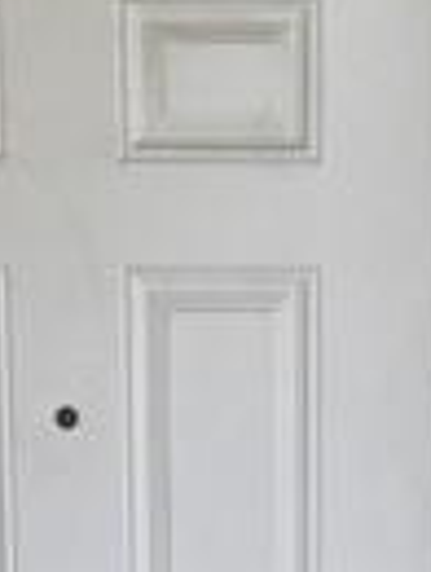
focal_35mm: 128
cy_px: 722
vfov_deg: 14.8
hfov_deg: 11.6
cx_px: 317
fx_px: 2118
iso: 32
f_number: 1.6
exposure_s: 1/125
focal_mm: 4.2
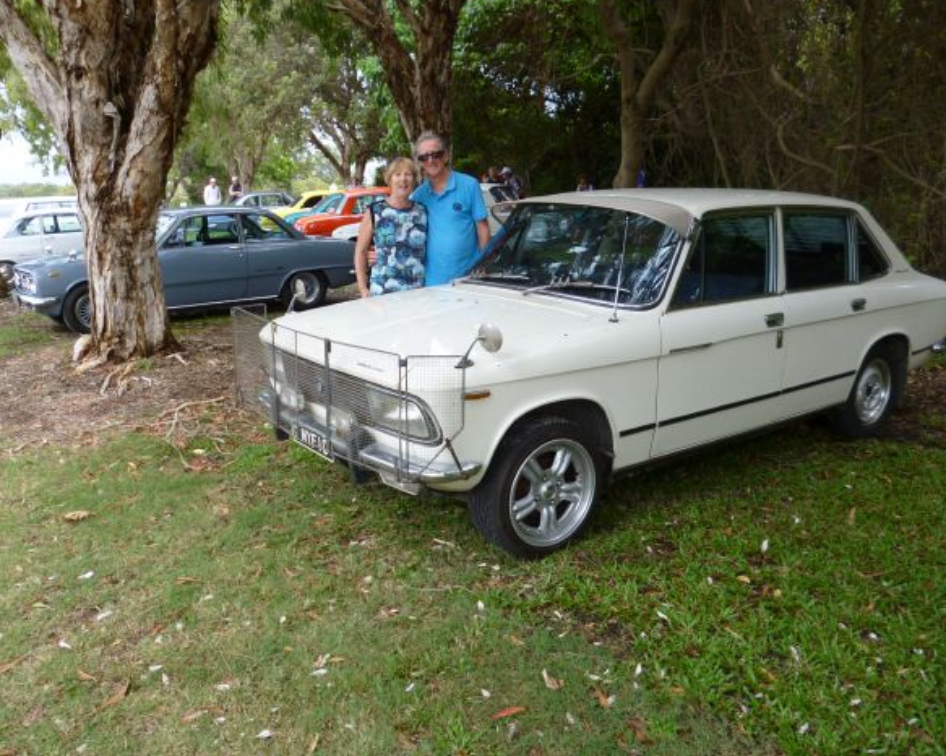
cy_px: 368
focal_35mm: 30
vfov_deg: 48.5
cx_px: 492
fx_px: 840
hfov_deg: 58.8
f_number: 3.1
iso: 100
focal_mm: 5
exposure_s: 1/80
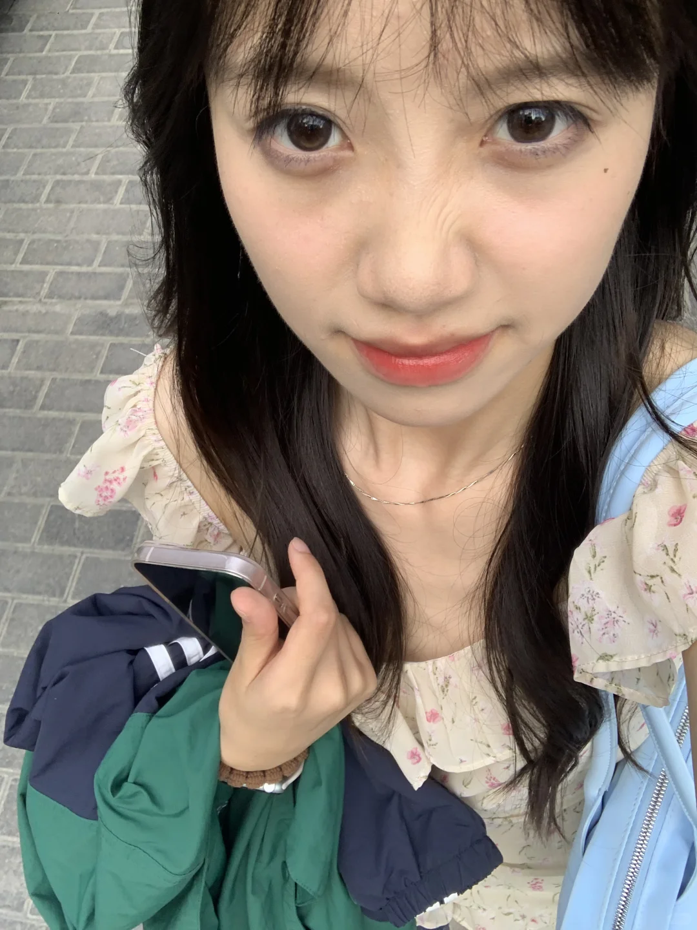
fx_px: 859
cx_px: 348
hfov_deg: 44.2
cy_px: 465
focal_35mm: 32
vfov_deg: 56.8
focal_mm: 2.87
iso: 20
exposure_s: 1/121
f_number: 2.2
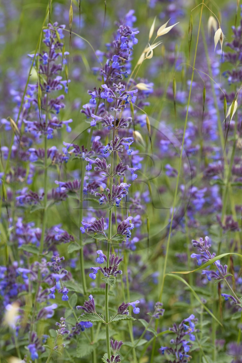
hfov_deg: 6.9
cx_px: 121
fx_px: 2017
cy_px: 182
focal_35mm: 200
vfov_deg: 10.3
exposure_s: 1/320
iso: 400
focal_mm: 200
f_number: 11
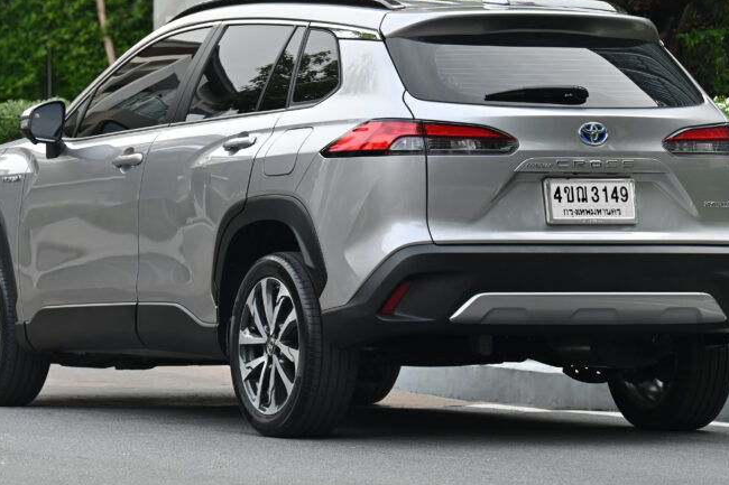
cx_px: 356
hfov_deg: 6.5
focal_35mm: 315
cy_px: 178
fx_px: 6377
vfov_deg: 4.4
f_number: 7.1
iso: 400
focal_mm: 200
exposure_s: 1/160
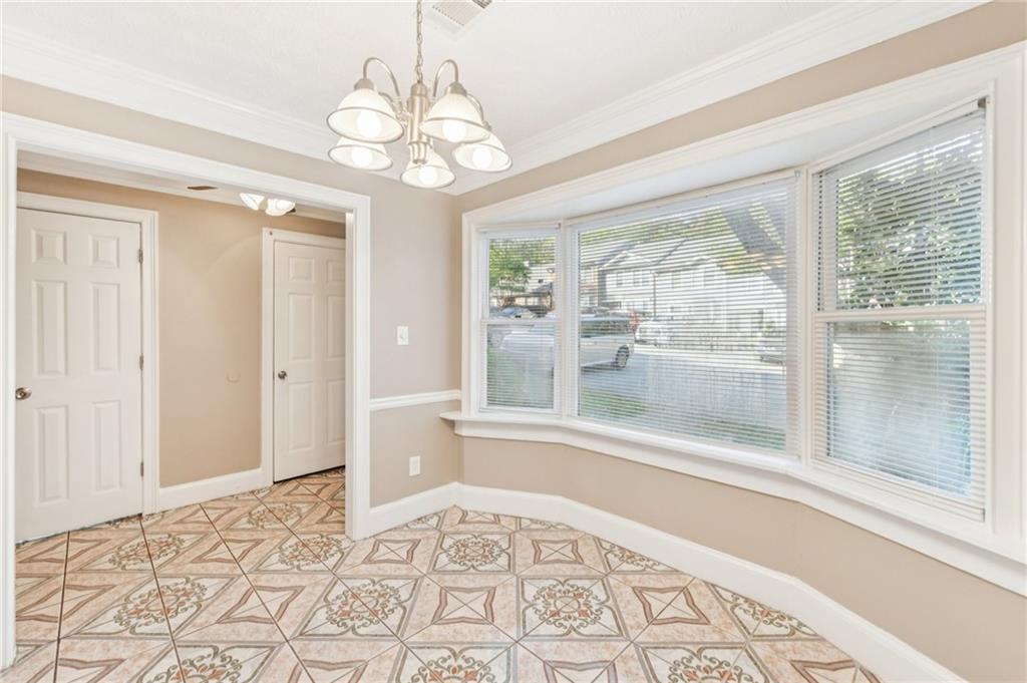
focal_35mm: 14
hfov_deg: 104.3
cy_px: 342
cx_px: 514
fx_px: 399
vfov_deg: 81.1
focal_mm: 14
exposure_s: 1/80
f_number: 8
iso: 400
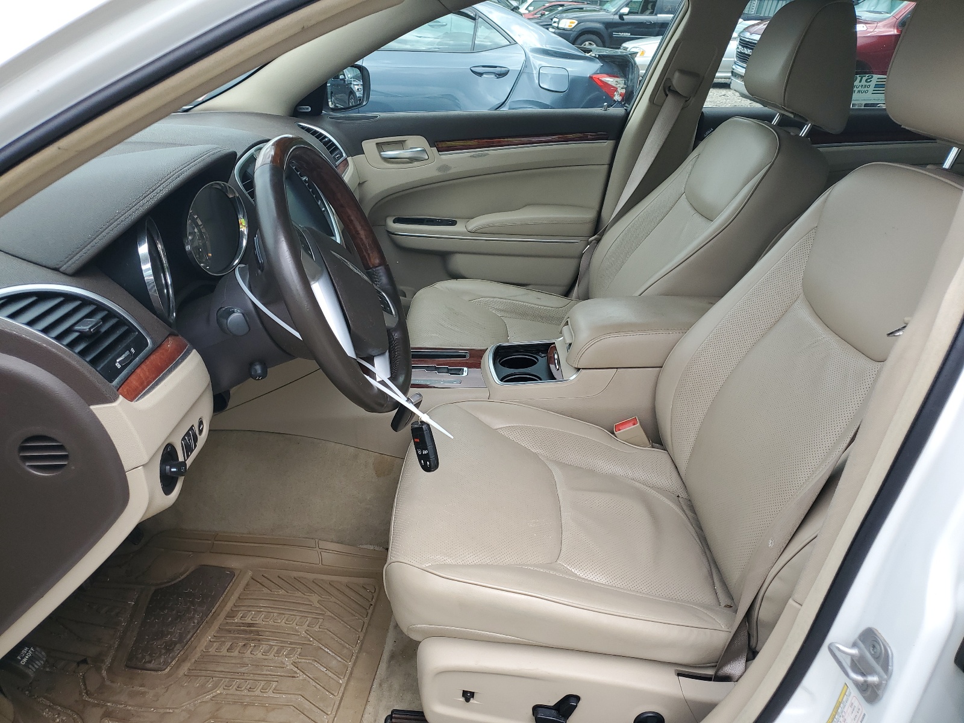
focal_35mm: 26
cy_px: 362
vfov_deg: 53.1
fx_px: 724
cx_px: 482
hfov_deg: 67.3
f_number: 1.5
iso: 50
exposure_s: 1/556
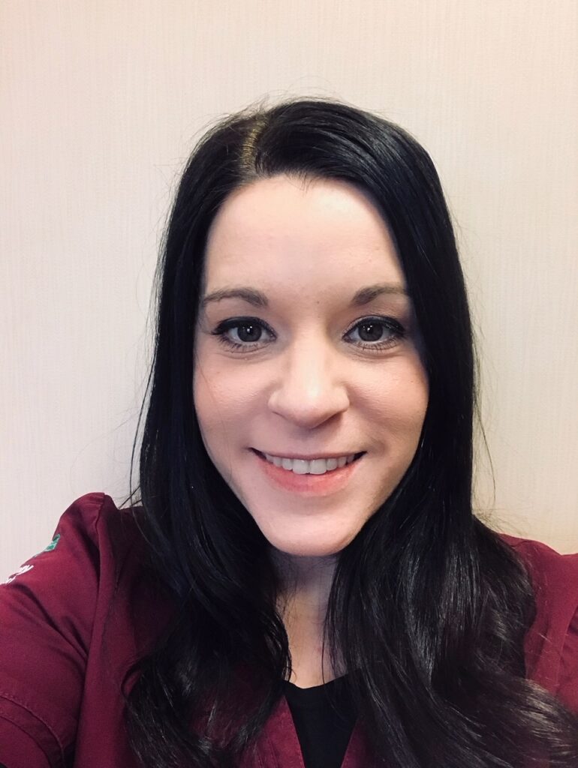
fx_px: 711
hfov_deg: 44.2
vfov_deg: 56.8
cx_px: 289
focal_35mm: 32
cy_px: 384
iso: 125
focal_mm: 2.87
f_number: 2.2
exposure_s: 1/30
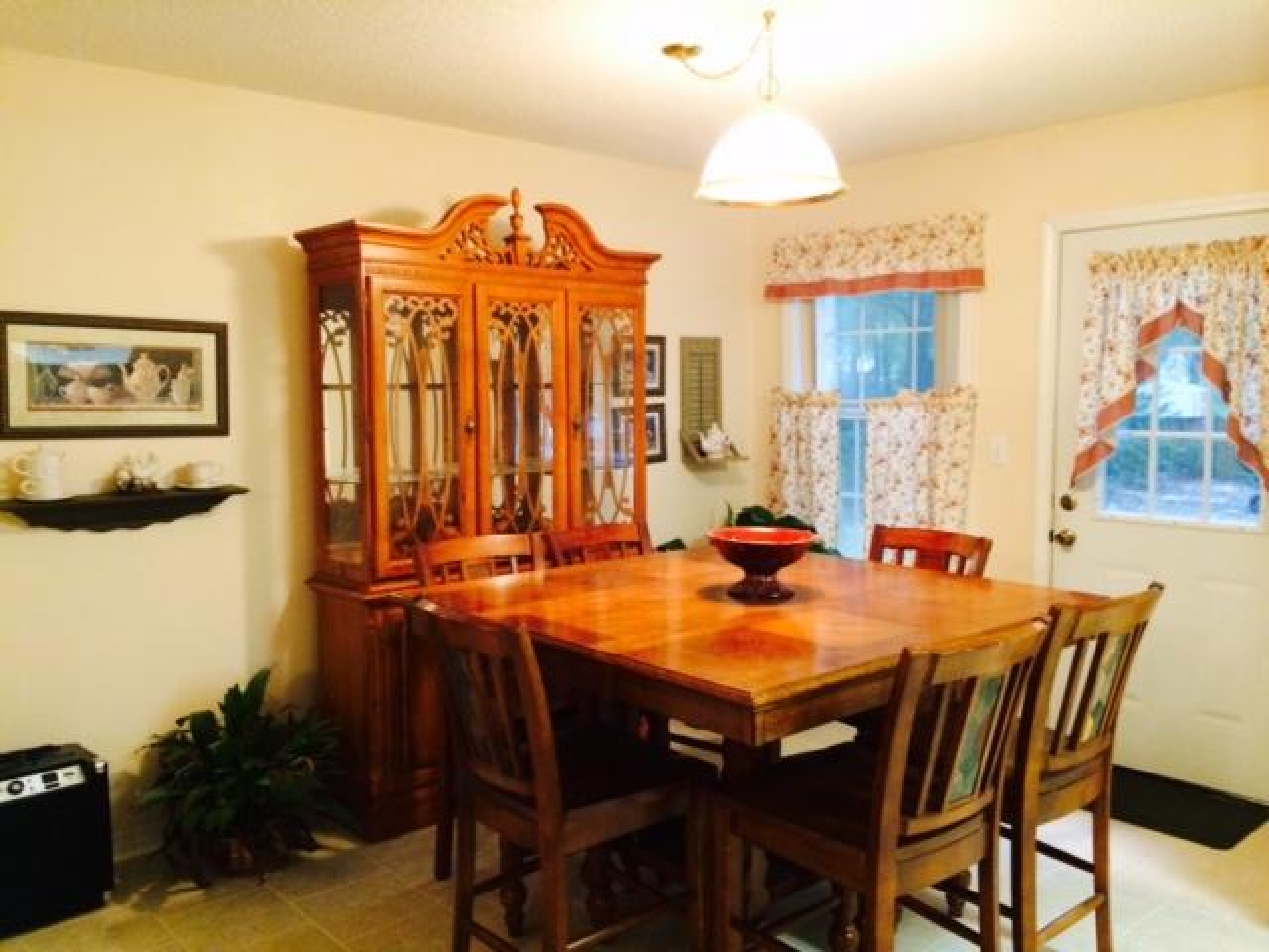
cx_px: 634
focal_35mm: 30
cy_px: 476
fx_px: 1100
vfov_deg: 46.8
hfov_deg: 60.0
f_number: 2.2
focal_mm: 4.12
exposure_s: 1/15
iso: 320
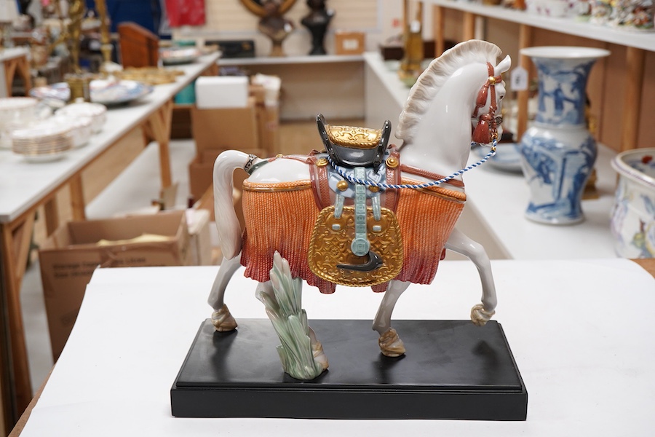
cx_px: 328
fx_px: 819
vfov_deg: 29.9
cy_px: 218
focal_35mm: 45
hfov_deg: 43.6
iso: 1250
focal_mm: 30
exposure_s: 1/125
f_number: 9
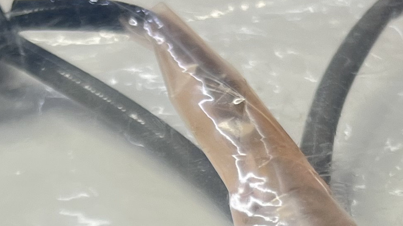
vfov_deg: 9.9
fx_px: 1261
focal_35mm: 118
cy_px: 357
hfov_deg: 18.2
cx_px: 192
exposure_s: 1/100
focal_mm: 5.7
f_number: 1.5
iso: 100
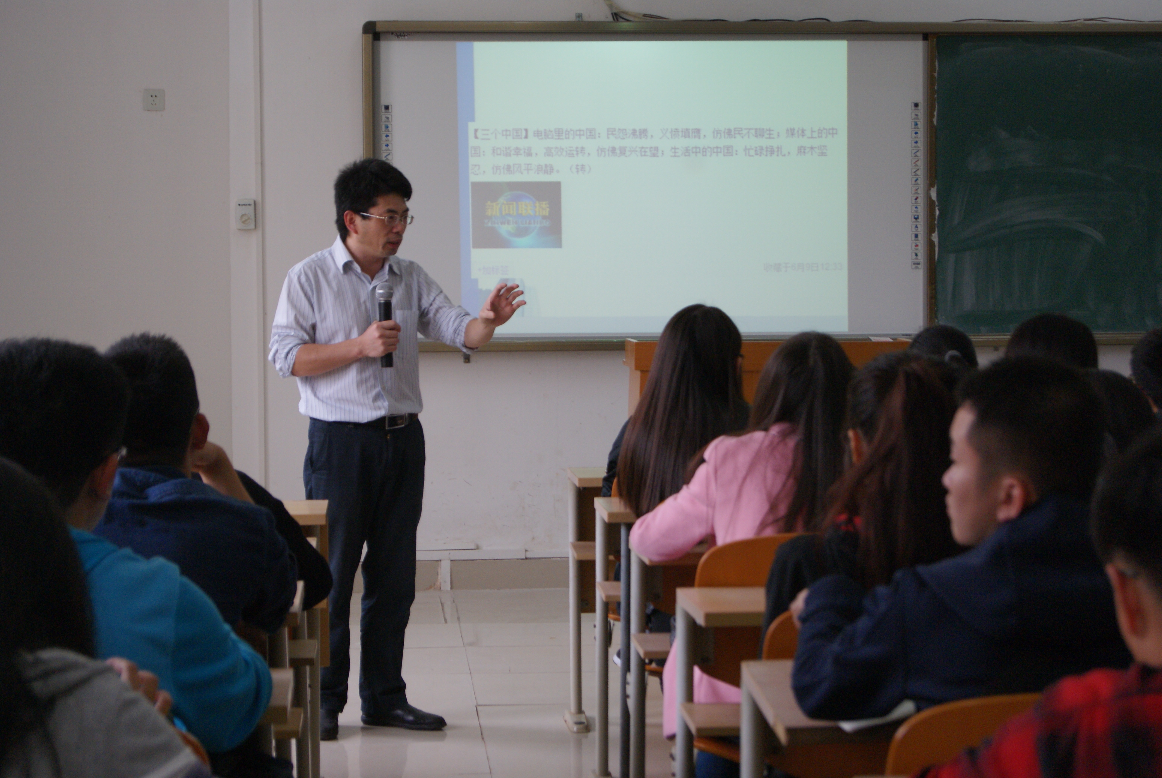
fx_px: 2666
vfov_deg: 16.6
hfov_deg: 24.6
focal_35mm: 82
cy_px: 389
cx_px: 581
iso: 400
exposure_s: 1/60
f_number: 5.6
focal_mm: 55
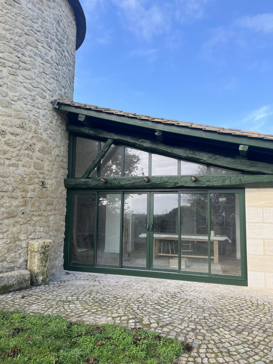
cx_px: 136
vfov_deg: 67.3
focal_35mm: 26
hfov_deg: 53.1
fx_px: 273
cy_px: 182
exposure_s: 1/1086
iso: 50
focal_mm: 5.1
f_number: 1.6
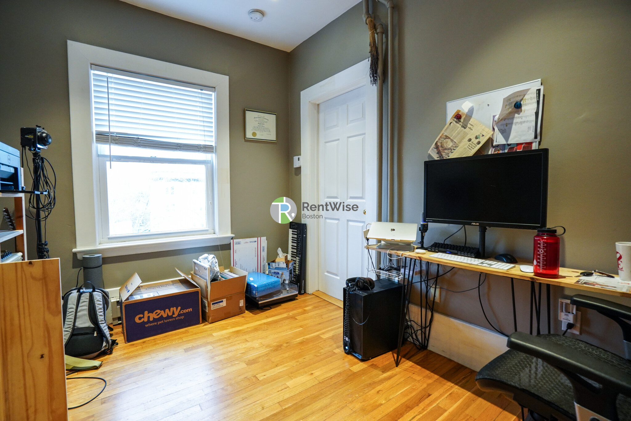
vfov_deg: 73.7
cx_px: 316
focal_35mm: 16
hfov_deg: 96.7
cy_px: 210
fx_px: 280
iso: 2500
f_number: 6.3
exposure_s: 1/30
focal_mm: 16
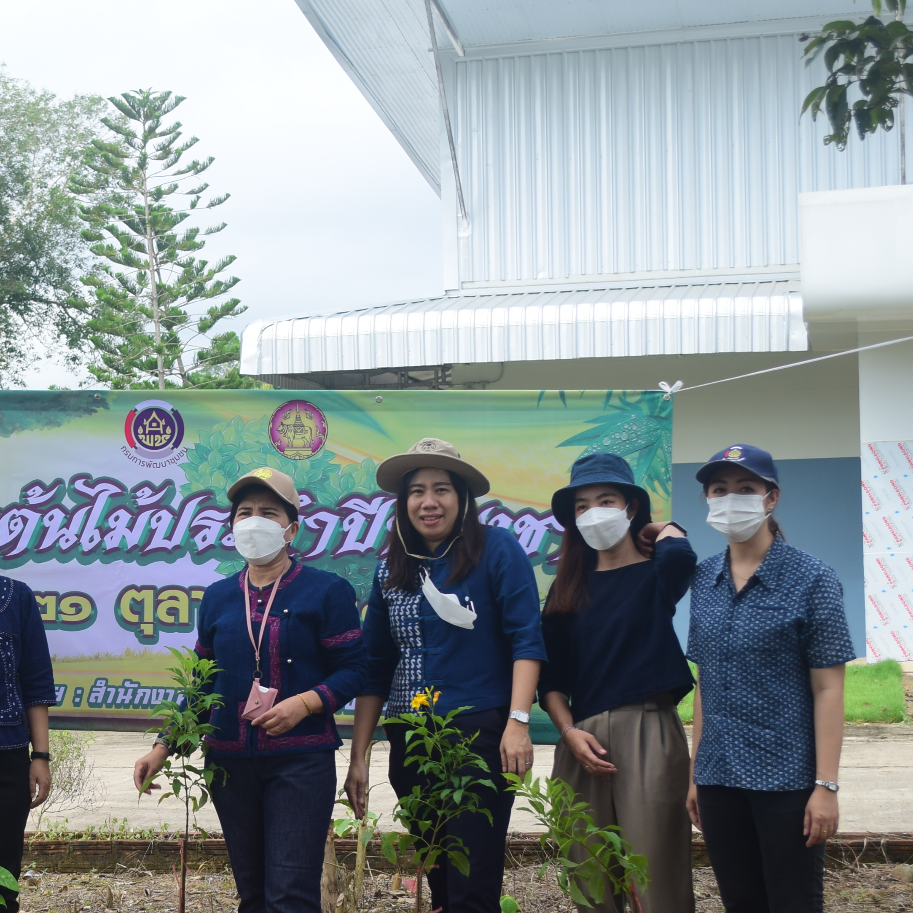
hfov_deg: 19.0
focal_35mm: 90
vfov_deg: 19.3
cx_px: 93
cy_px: 545
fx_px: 2686
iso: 100
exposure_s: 1/250
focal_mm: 34
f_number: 5
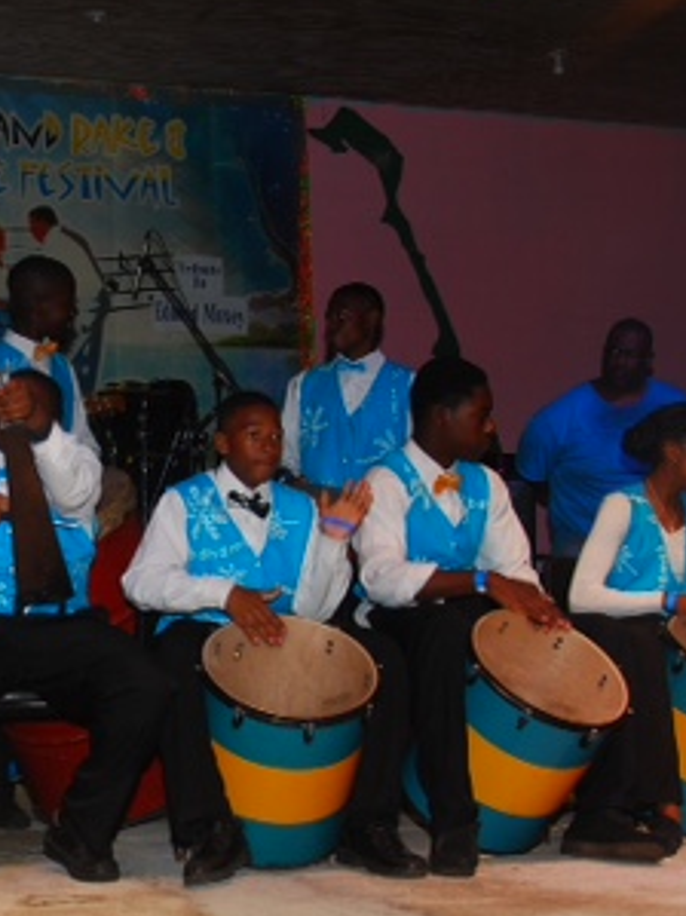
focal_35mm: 65
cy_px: 521
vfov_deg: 29.8
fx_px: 1720
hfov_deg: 22.0
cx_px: 67
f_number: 4
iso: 100
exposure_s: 1/60
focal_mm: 21
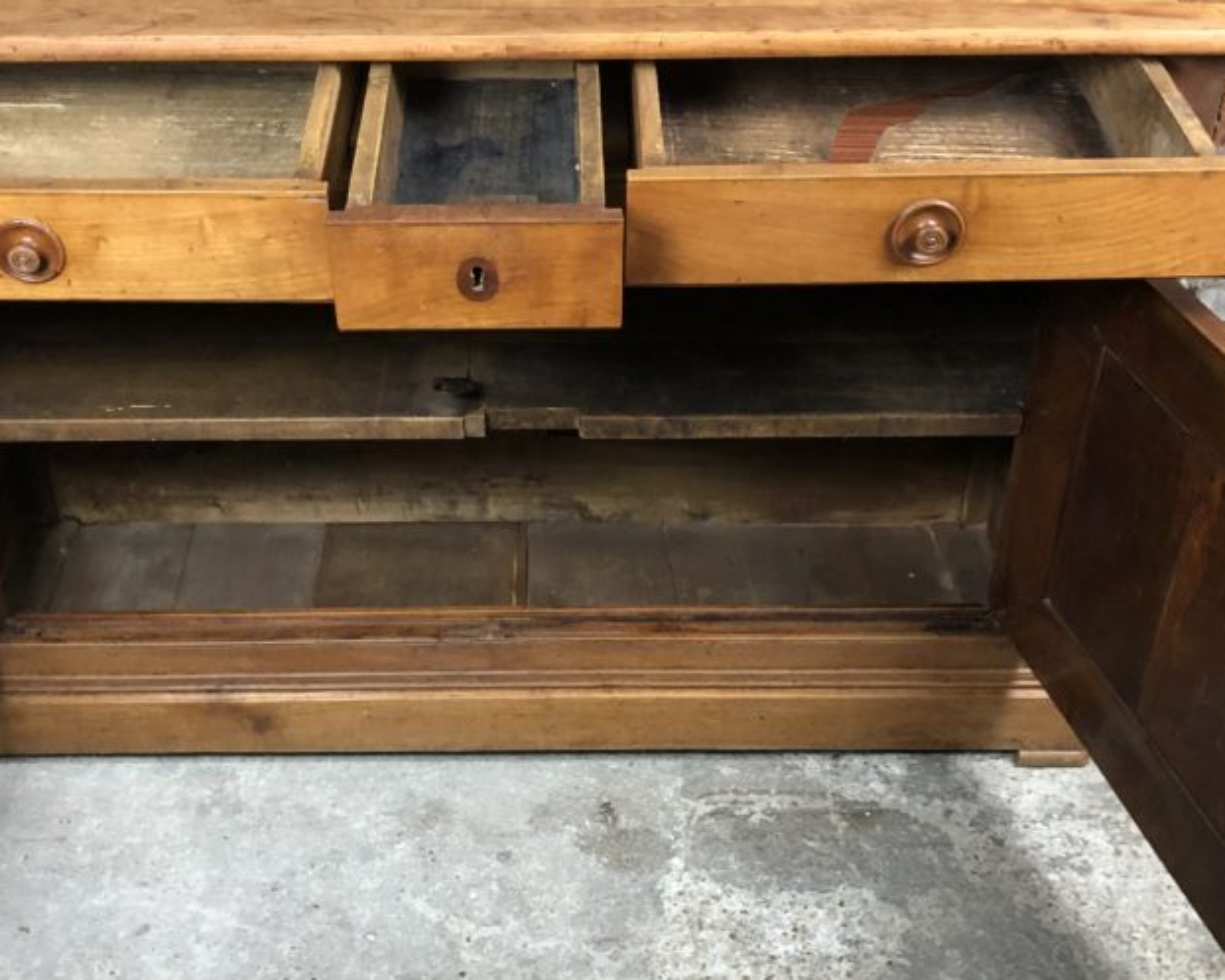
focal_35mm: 45
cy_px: 439
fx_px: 1632
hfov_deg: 41.1
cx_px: 561
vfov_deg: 33.4
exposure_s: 1/17
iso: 100
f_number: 1.8
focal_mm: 4
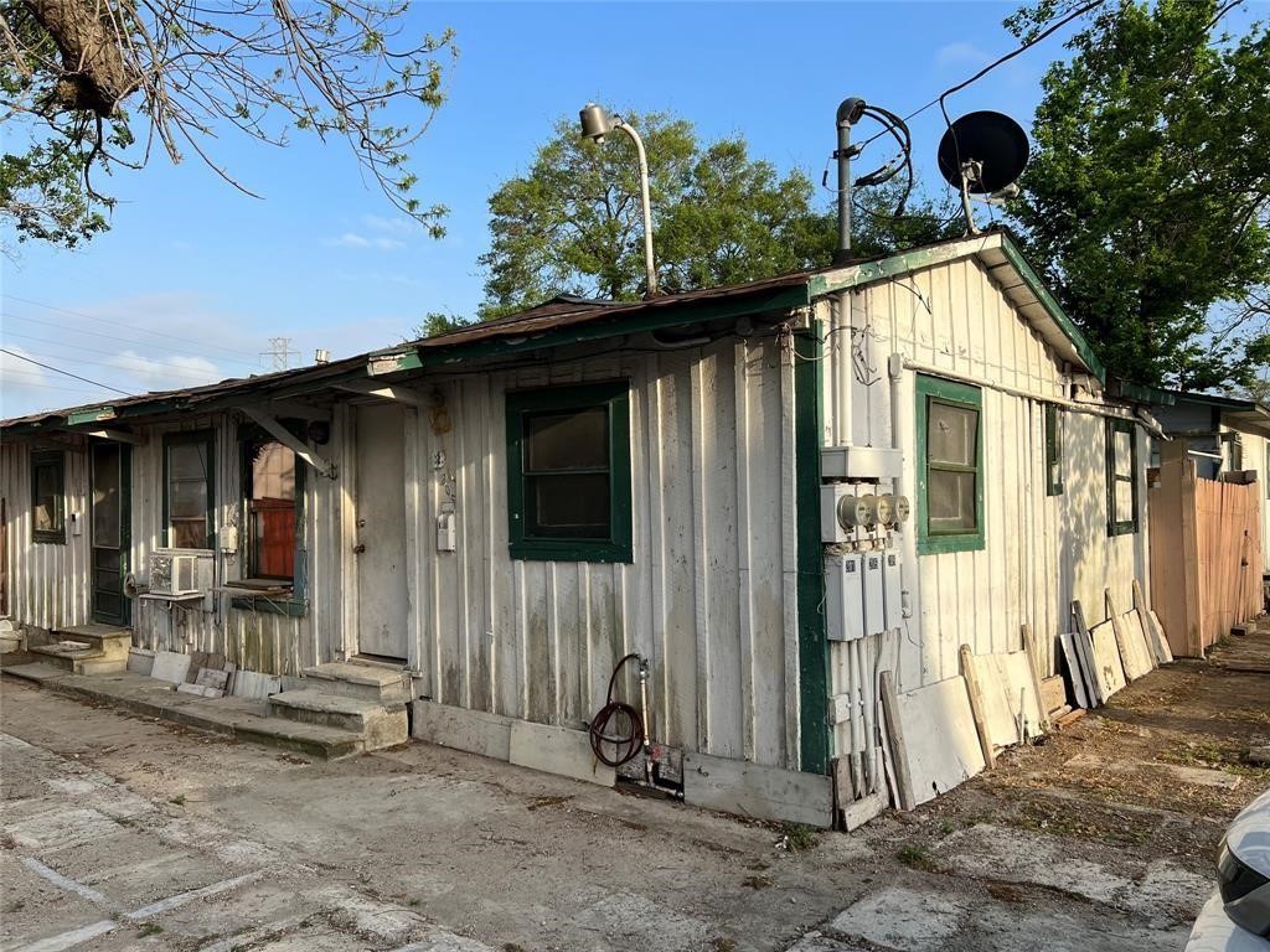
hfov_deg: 67.3
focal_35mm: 26
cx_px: 635
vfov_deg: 53.1
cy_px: 476
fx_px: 954
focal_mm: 5.7
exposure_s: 1/2208
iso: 50
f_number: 1.5
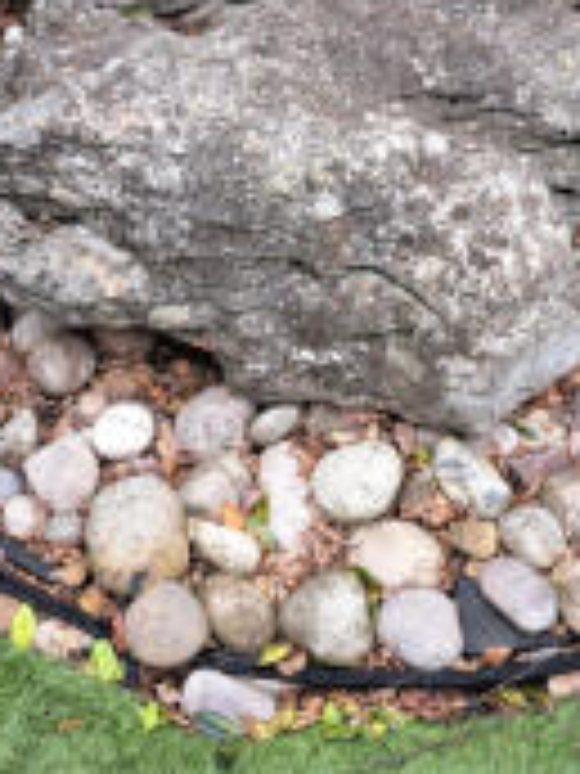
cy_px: 362
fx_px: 1363
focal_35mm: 61
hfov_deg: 23.9
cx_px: 387
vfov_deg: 31.7
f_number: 1.8
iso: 50
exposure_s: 1/153
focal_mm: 5.23
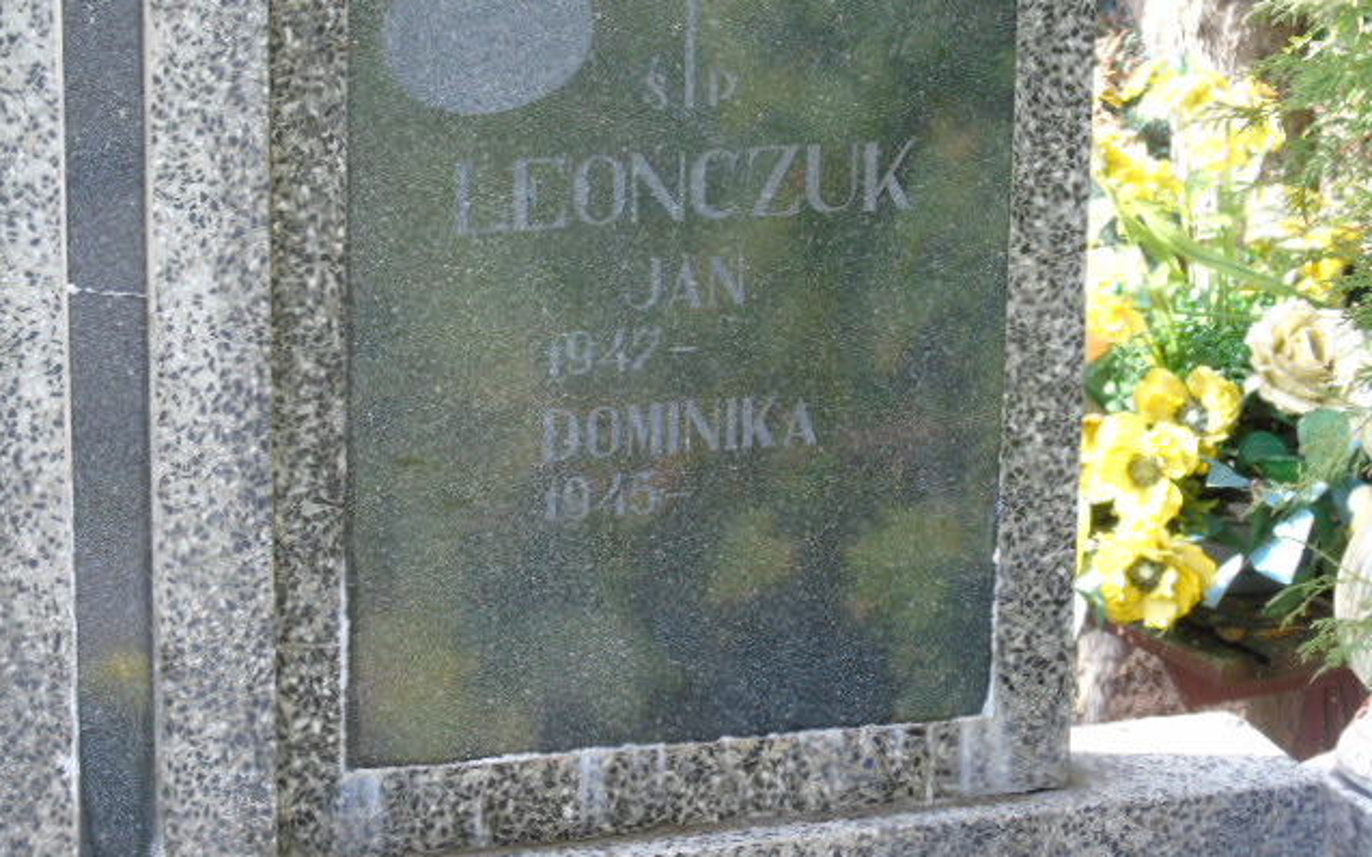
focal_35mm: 132
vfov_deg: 9.9
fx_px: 4935
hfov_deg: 15.8
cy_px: 342
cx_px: 685
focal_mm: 22
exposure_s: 1/30
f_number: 4.6
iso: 80
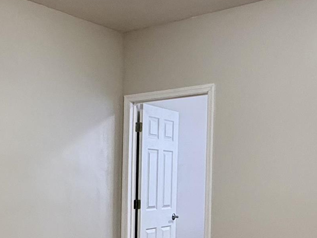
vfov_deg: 26.3
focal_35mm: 54
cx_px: 37
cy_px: 205
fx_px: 495
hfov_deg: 33.8
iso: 200
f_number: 2.2
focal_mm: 2.22
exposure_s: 1/60
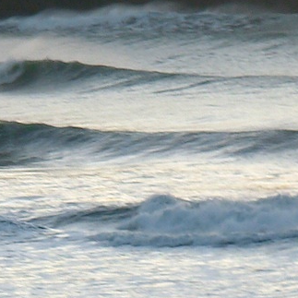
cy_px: 175
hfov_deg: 1.9
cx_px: -136
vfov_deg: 1.9
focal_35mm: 915
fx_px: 8912
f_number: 3.7
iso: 100
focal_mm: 41.2
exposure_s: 1/50
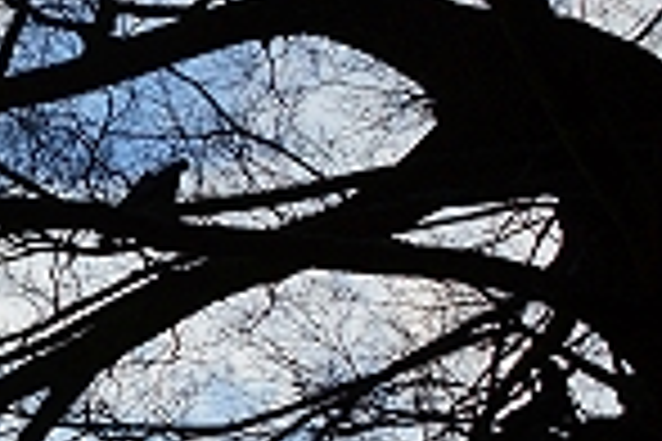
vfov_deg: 12.7
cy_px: 266
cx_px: -531
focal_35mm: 108
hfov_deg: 16.0
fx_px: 1986
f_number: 18
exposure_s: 1/250
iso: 100
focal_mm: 16
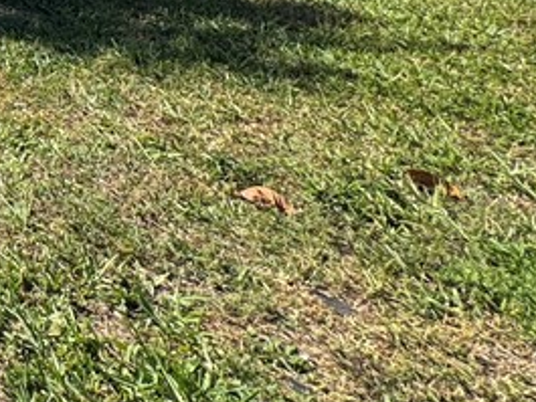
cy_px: -283
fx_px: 837
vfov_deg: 20.6
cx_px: -447
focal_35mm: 54
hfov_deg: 21.5
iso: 40
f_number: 2.2
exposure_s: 1/615
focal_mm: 2.22
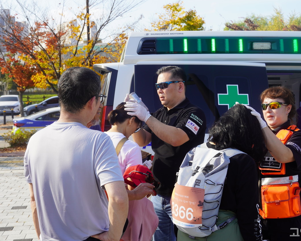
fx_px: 504
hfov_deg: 33.3
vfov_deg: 26.9
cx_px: 154
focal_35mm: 57
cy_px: 122
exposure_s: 1/160
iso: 100
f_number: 7.1
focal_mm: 33
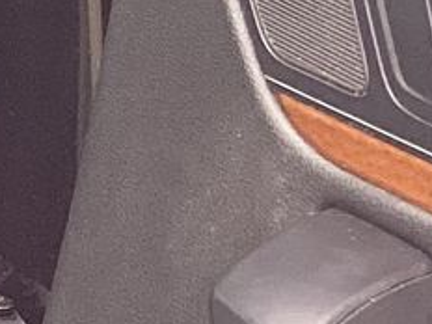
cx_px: -799
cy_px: -317
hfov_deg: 8.1
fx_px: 2671
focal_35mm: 214
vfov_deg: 6.7
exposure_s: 1/120
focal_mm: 3.3
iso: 50
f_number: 2.4
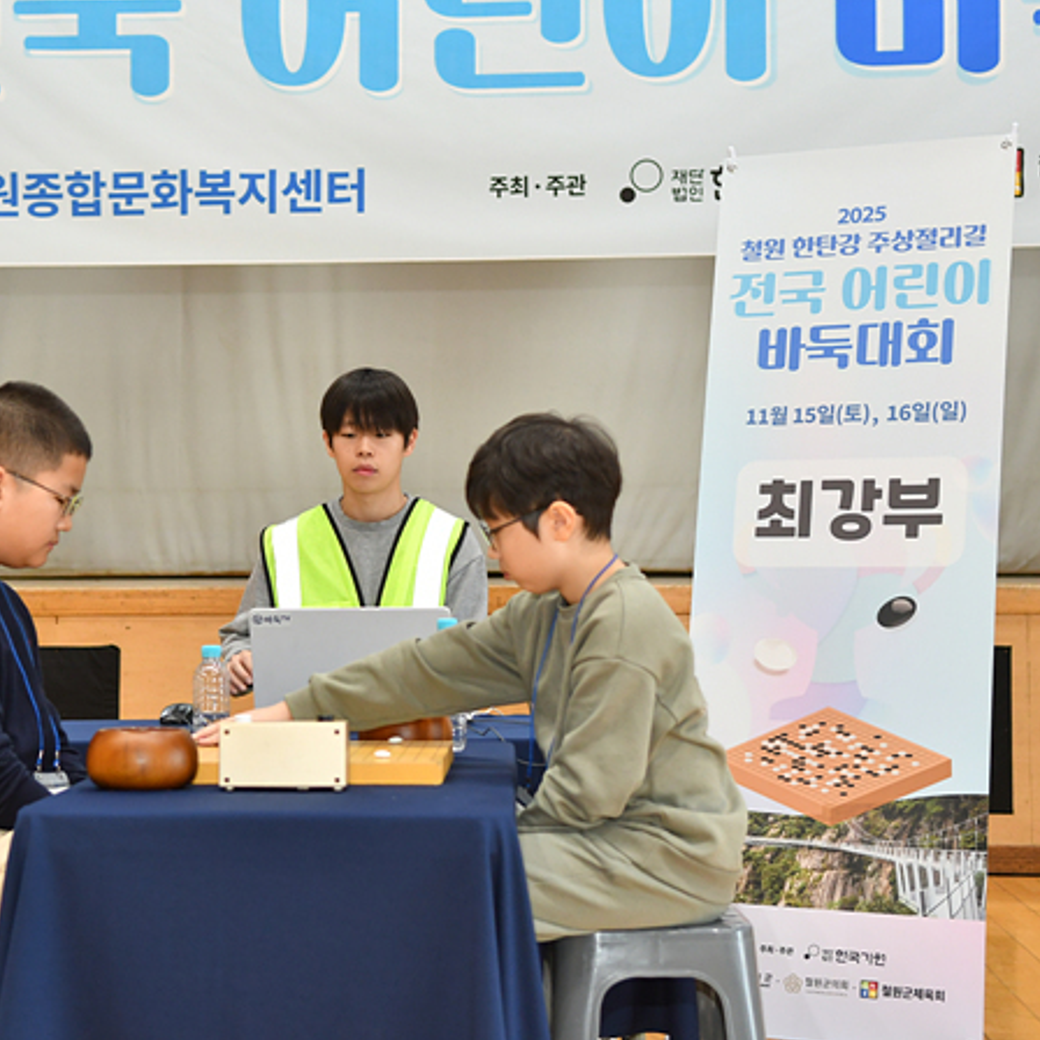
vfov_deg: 25.7
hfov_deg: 25.6
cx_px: 360
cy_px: 521
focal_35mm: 67
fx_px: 2277
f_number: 2.8
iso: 1000
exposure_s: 1/250
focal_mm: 35
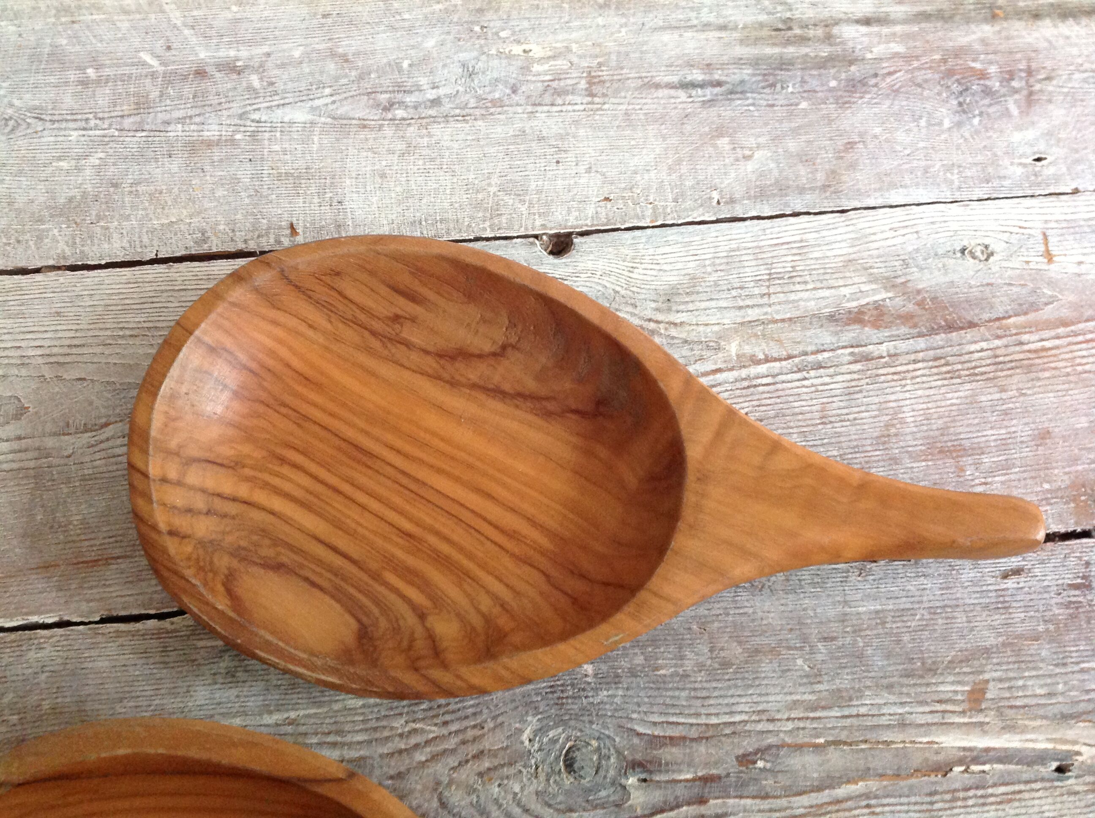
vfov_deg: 40.6
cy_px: 409
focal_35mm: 35
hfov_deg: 52.7
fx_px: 1106
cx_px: 548
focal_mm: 4.28
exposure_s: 1/15
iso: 320
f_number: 2.4
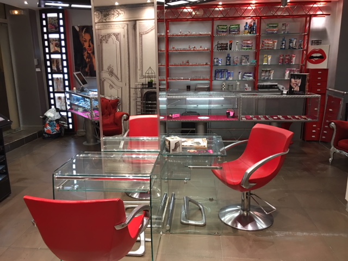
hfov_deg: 61.7
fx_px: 292
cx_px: 174
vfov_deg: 48.2
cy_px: 130
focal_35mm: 29
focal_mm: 4.15
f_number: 2.2
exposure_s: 1/17
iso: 80
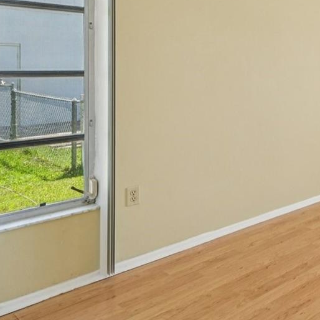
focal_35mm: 37
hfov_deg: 31.2
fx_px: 387
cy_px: 74
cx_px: 443
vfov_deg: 43.3
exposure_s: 1/160
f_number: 8
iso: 400
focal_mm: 14
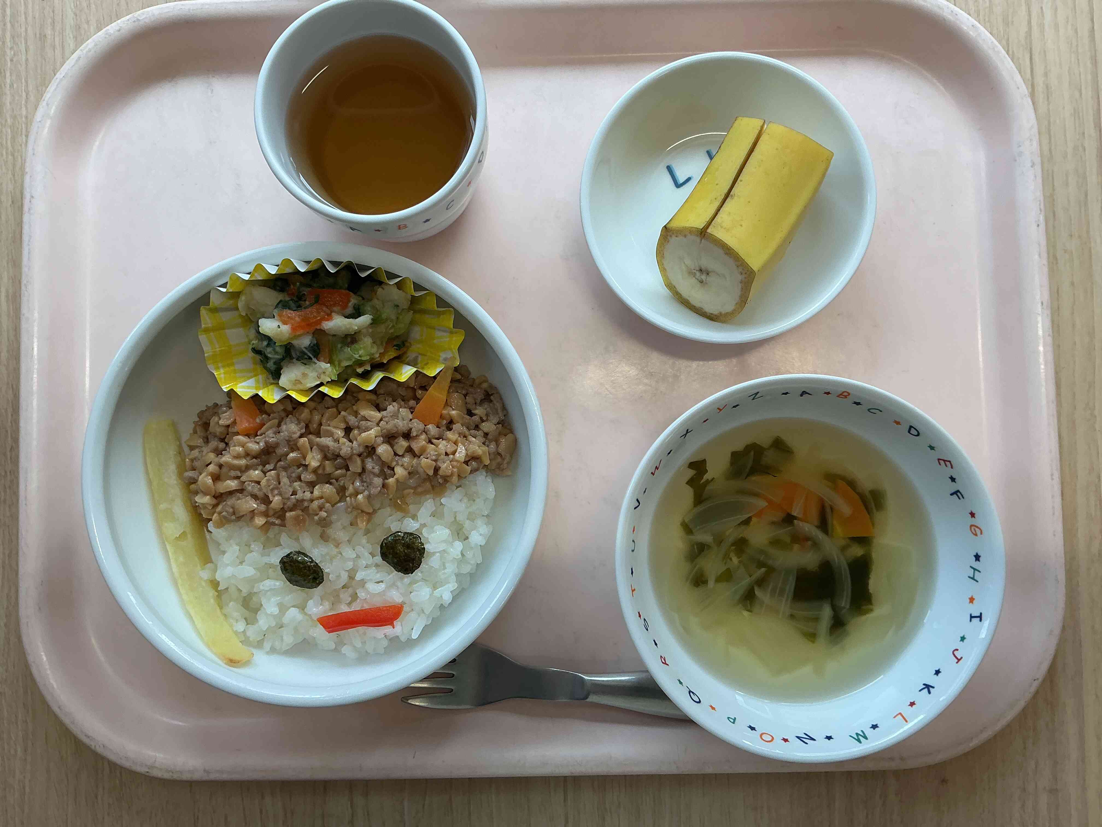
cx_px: 551
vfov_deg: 48.2
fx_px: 923
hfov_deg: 61.7
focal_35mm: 29
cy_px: 414
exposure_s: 1/120
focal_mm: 3
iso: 25
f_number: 1.8
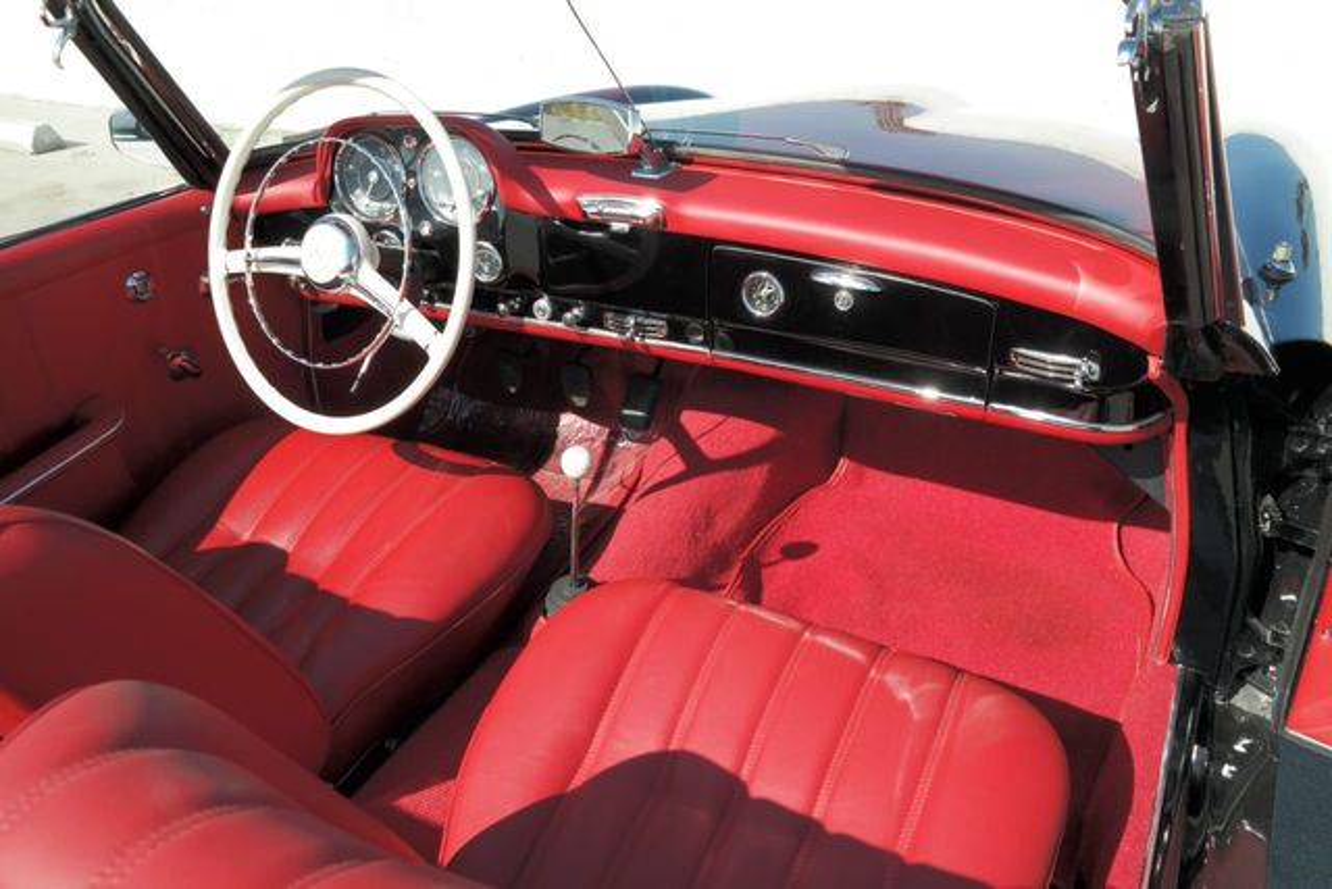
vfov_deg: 45.0
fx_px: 1073
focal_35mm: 29
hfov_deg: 63.6
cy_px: 444
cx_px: 666
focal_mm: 19
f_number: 6.3
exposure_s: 1/250
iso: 100
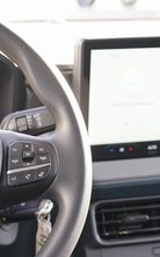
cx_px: 29
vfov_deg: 17.6
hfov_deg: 11.1
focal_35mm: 118
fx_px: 824
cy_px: 185
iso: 200
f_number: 4
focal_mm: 40
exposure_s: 1/60
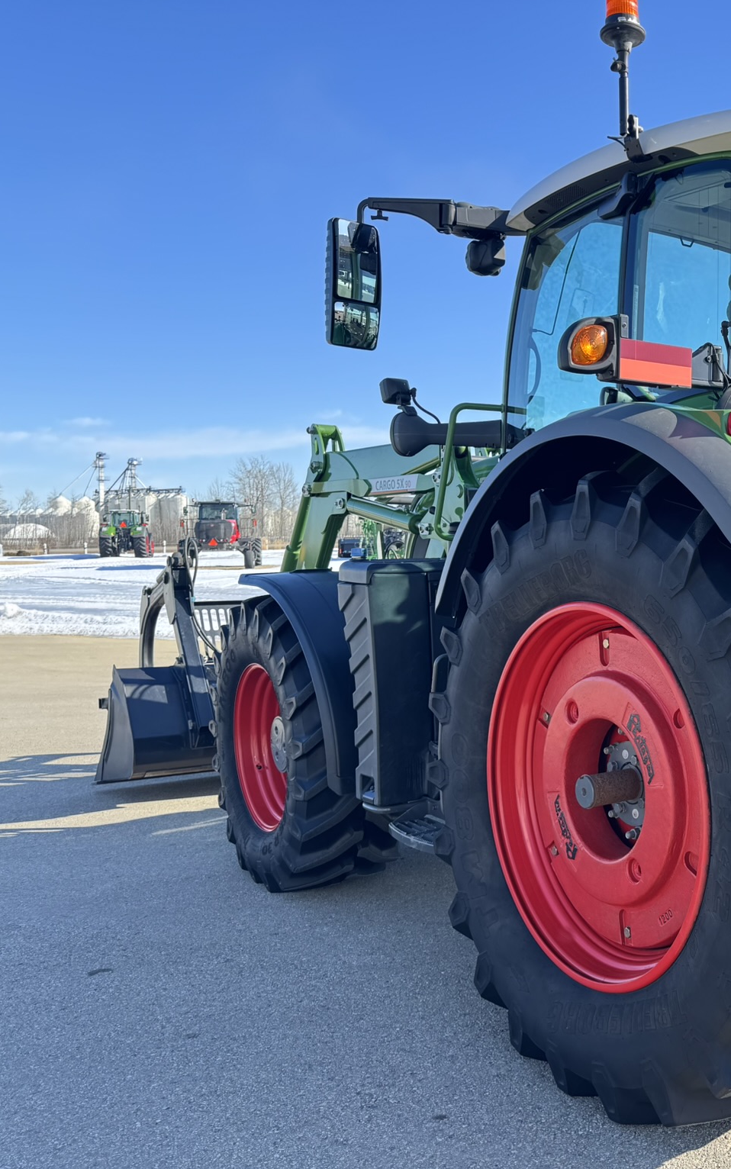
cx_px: 731
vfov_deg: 56.7
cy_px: 584
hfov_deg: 34.0
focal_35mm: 34
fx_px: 1083
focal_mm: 6.76
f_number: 1.78
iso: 80
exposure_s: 1/558
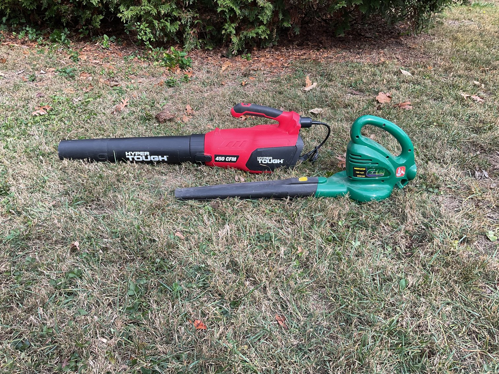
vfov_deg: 48.2
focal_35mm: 29
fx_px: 418
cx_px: 250
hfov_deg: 61.7
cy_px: 187
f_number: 1.8
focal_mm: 3
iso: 16
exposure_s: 1/284
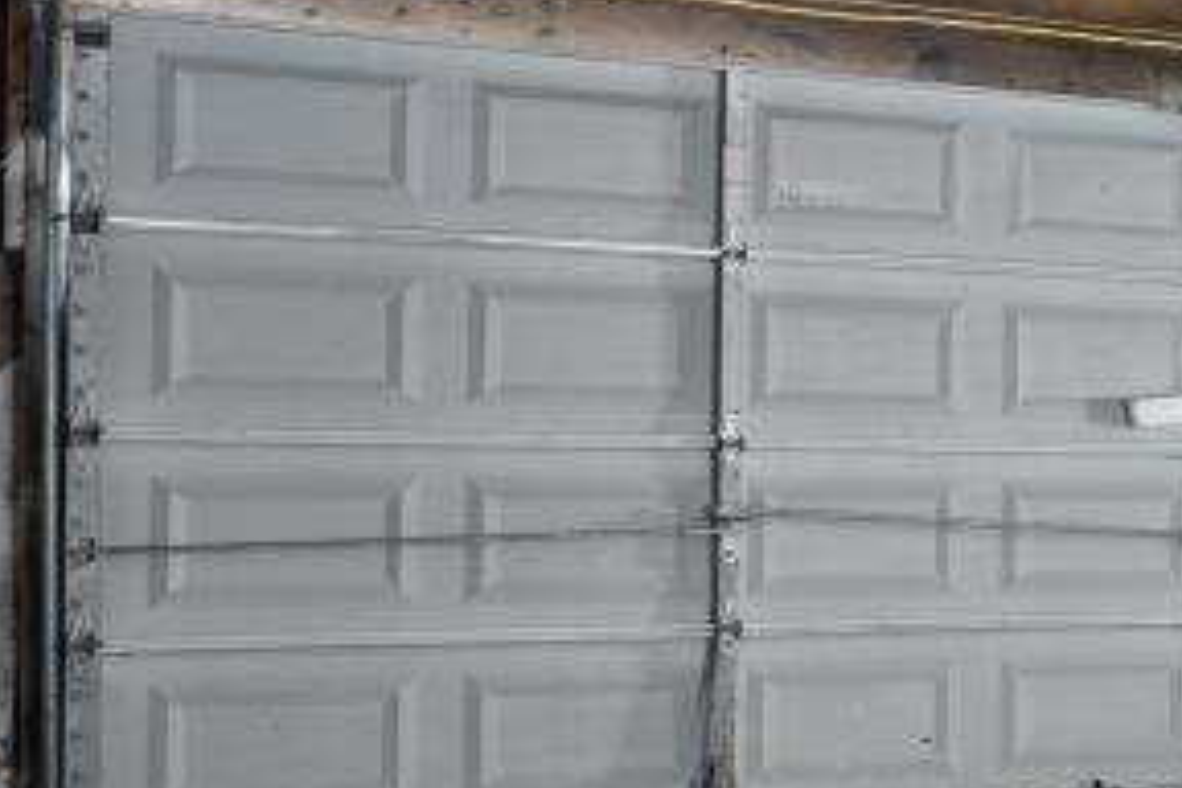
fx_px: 2758
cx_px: 2725
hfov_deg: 15.4
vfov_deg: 16.3
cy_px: 439
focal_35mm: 84
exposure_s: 1/3
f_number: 8
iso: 320
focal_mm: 16
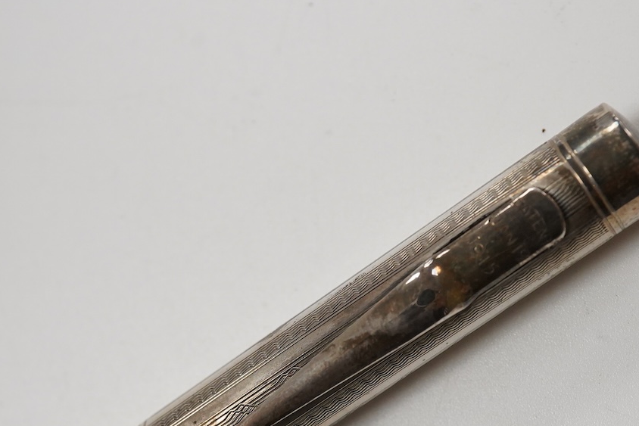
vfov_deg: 22.6
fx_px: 1065
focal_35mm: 60
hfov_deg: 33.3
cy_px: 275
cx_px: 380
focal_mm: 30
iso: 2500
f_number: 13
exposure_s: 1/200
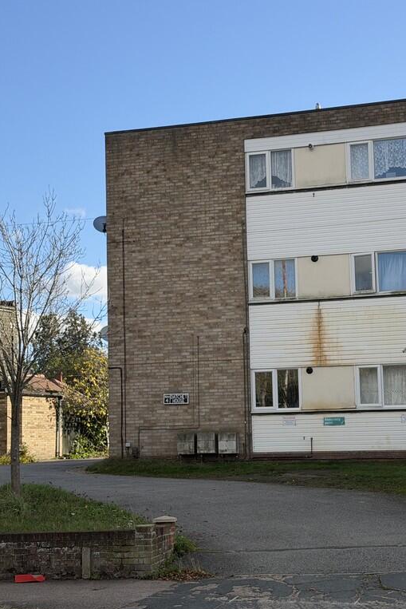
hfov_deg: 20.3
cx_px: 203
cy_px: 306
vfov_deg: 30.1
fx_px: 1133
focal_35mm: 67
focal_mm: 6.76
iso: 64
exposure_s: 1/2976
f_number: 1.78
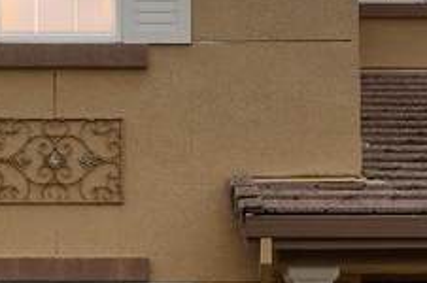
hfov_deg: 8.4
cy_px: 278
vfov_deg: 5.6
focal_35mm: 245
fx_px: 2903
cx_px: 49
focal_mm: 43.2
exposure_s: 1/500
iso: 200
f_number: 7.1
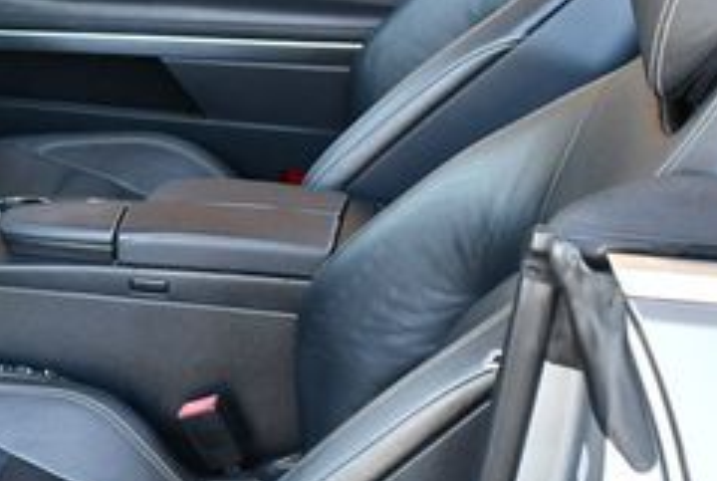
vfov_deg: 14.3
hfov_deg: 20.7
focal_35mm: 96
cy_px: 329
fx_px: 1916
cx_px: 39
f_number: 3.5
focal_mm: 18
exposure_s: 1/160
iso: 800
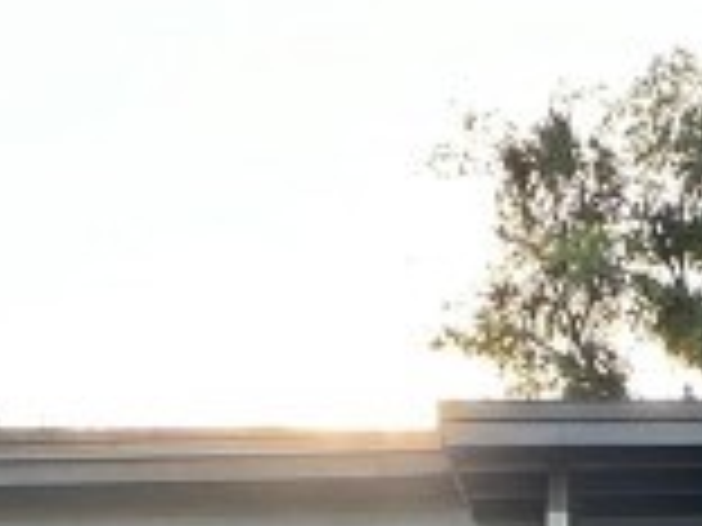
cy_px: 1331
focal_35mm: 92
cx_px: 549
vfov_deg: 12.2
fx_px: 1866
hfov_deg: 21.1
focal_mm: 2.22
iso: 40
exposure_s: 1/173
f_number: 2.2
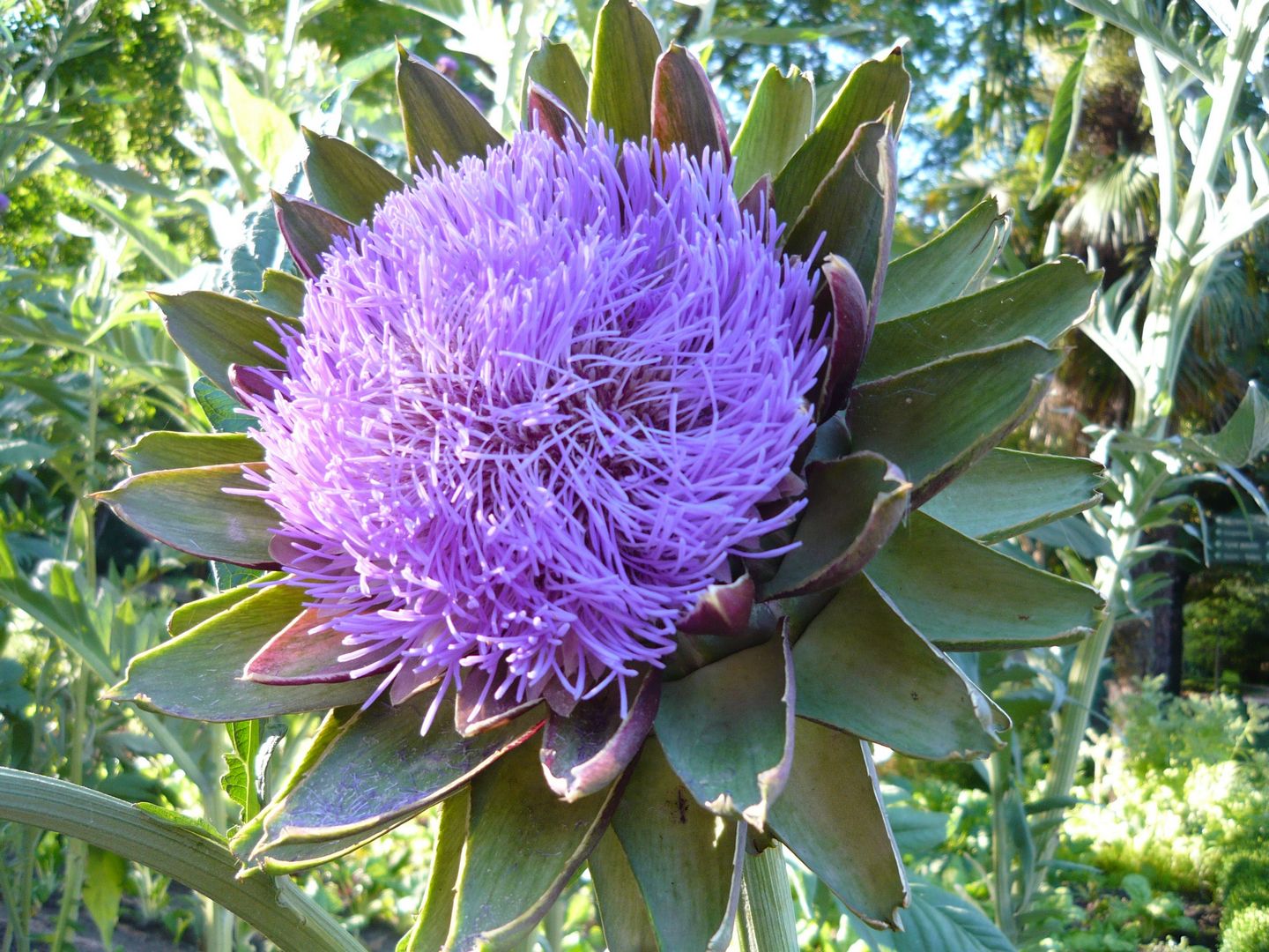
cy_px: 476
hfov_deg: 55.4
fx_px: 1210
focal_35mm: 33
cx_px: 634
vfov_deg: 42.9
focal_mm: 5.5
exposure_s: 1/50
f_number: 2.8
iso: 100
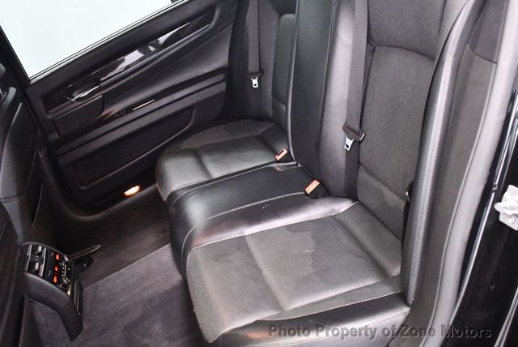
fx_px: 518
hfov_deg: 53.1
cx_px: 259
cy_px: 174
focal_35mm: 36
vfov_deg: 36.9
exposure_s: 1/60
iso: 6400
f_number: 3.5
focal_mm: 18
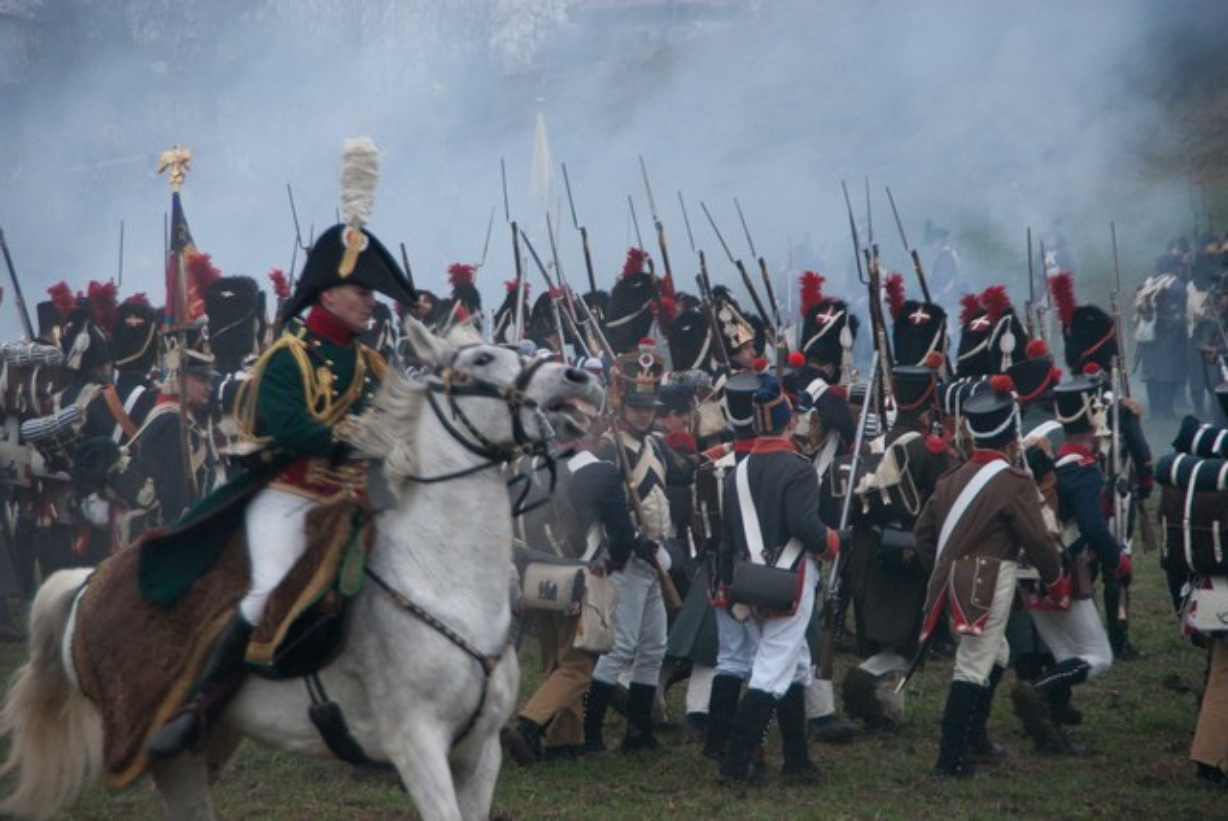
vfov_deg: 6.4
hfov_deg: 9.6
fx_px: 7306
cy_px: 410
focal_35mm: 214
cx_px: 614
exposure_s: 1/180
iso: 800
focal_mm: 142.5
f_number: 6.7
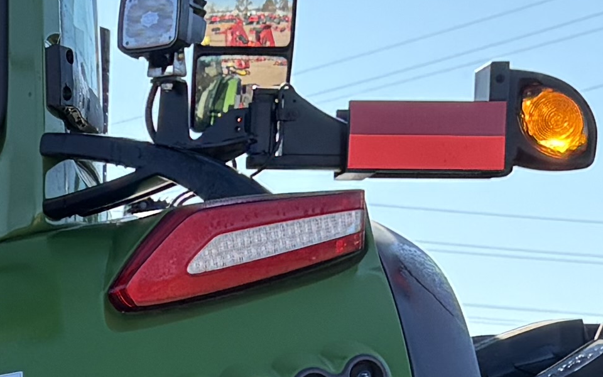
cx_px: -390
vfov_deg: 7.7
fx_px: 2695
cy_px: 734
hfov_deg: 12.0
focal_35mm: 164
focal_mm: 5.96
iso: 64
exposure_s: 1/1667
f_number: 1.6
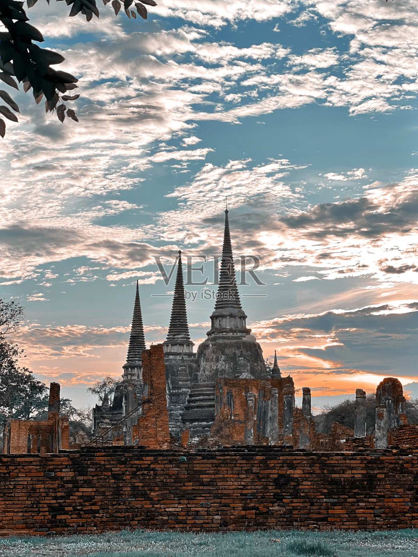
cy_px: 278
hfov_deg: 19.1
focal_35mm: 77
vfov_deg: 25.3
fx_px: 1240
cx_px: 209
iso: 32
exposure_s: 1/212
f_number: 2.8
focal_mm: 9
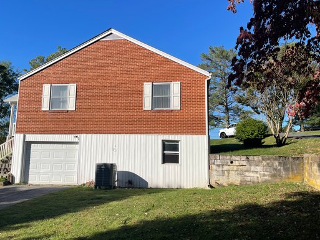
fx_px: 296
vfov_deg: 44.1
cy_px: 110
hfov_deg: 56.7
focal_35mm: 32
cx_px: 141
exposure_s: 1/4049
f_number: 1.6
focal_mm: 5.1
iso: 32
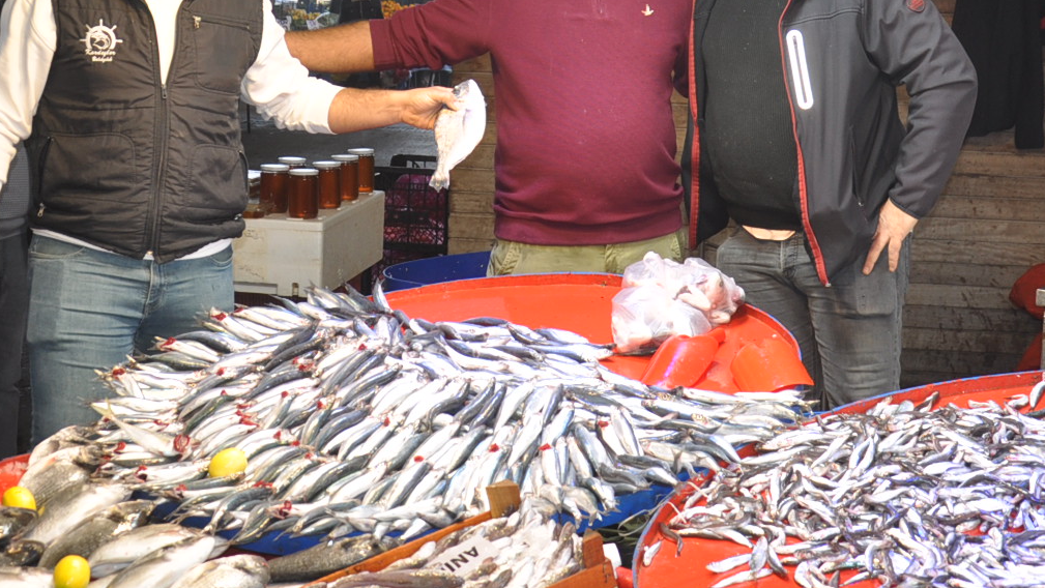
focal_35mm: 60
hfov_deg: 34.9
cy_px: 137
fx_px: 1663
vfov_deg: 19.9
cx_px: 558
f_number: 4.5
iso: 200
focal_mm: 18
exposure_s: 1/200
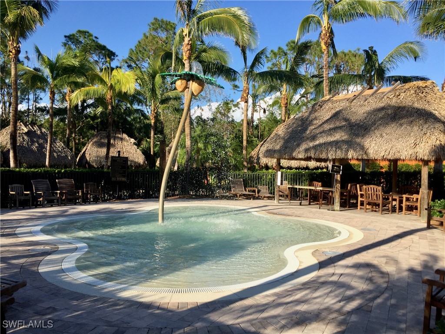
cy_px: 167
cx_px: 222
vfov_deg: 48.2
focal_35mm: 29
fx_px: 373
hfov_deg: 61.7
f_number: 2.2
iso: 32
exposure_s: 1/1364
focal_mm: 4.15
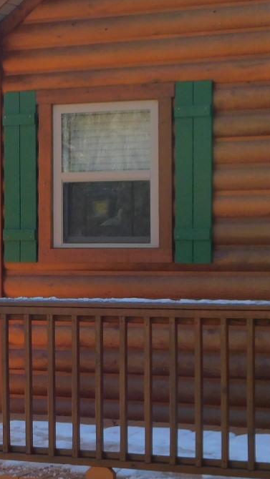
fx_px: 1489
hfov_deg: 10.3
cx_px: -20
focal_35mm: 117
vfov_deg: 18.3
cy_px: 290
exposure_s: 1/400
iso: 125
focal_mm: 8
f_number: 3.7
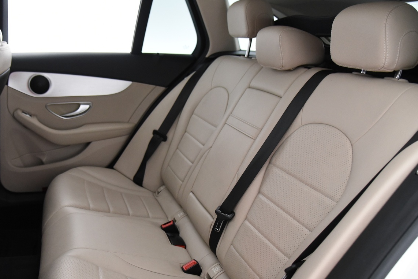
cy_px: 186
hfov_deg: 55.5
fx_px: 395
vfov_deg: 38.5
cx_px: 174
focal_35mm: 34
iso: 4000
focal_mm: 24
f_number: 4
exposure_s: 1/40
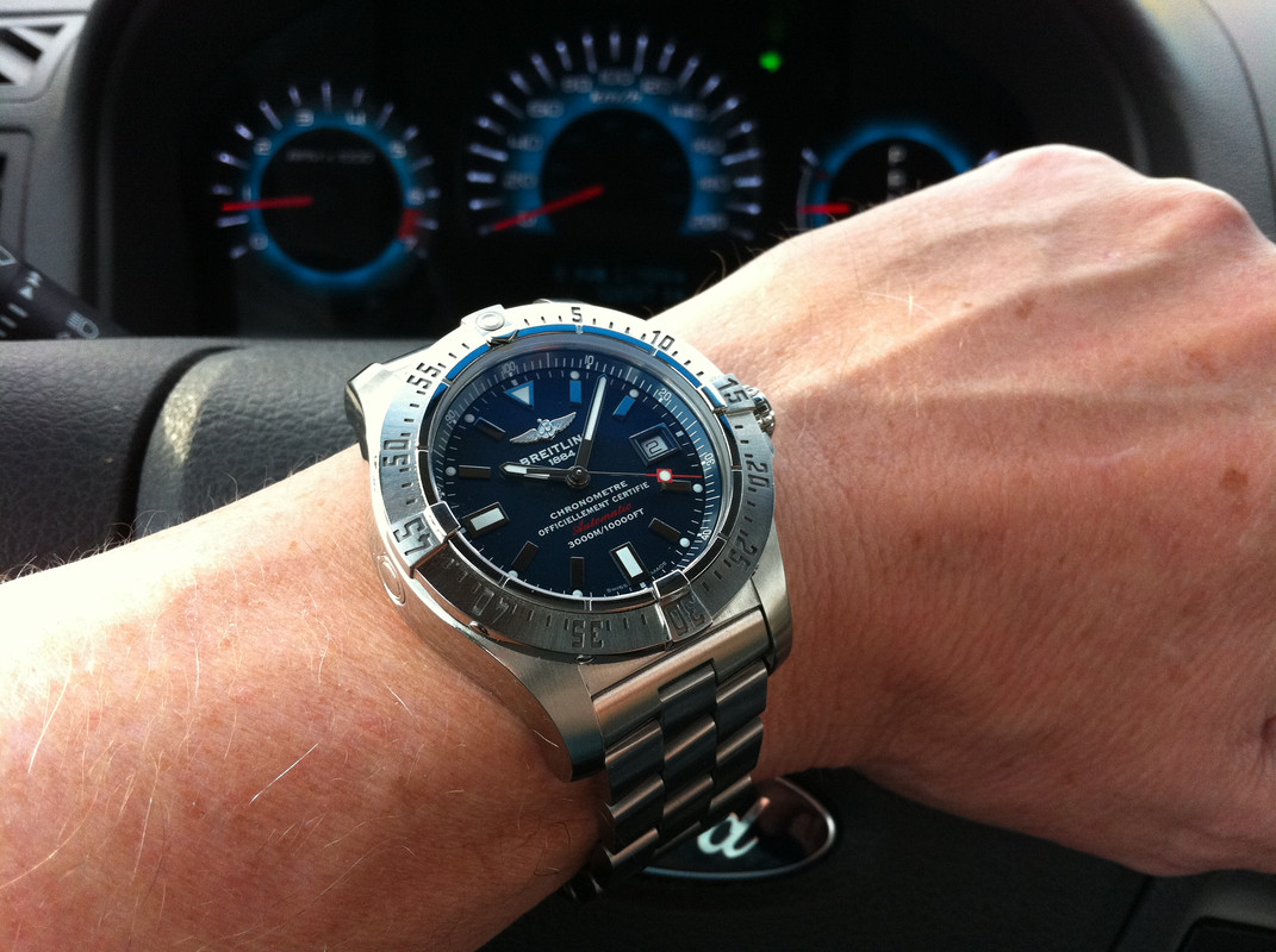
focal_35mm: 35
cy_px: 476
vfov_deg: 40.6
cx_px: 638
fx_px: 1288
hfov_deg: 52.7
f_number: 2.8
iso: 125
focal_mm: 3.85
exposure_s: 1/120
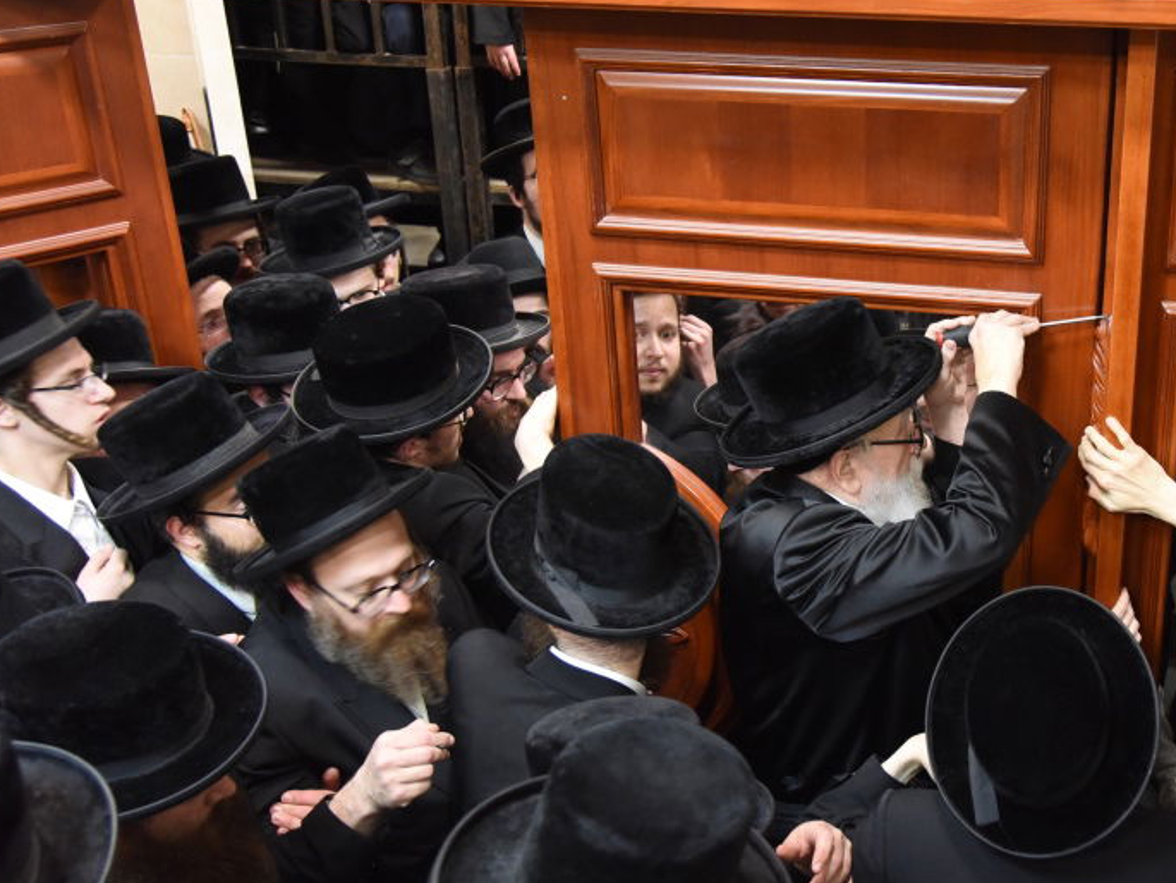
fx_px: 1563
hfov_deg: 40.3
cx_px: 853
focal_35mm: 46
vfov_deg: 31.5
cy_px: 415
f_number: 4.5
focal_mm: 32
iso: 5000
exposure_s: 1/100
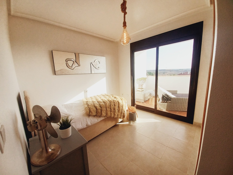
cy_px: 88
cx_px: 116
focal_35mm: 13
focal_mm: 1.42
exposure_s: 1/383
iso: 40
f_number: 2.2
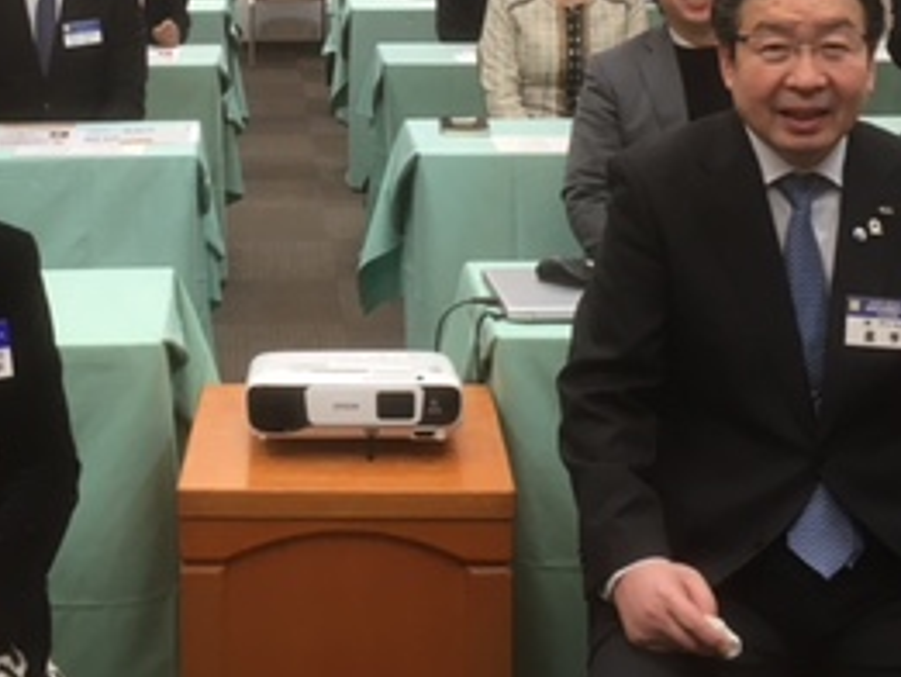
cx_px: 297
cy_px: -7
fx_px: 1849
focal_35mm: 71
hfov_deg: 27.2
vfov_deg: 20.1
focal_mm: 4.15
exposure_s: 1/30
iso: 64
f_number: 2.2
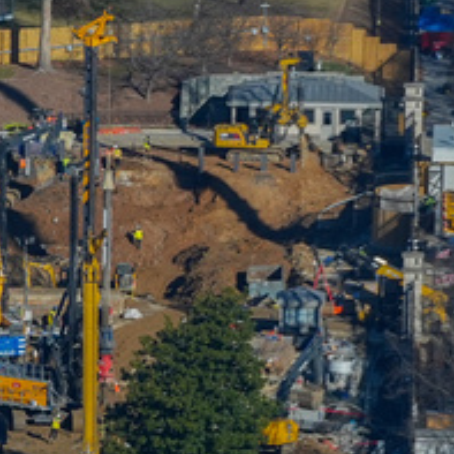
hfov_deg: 2.0
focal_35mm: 883
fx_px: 13102
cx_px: -721
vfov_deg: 2.0
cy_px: 186
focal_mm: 200
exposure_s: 1/2500
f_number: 5.6
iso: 400
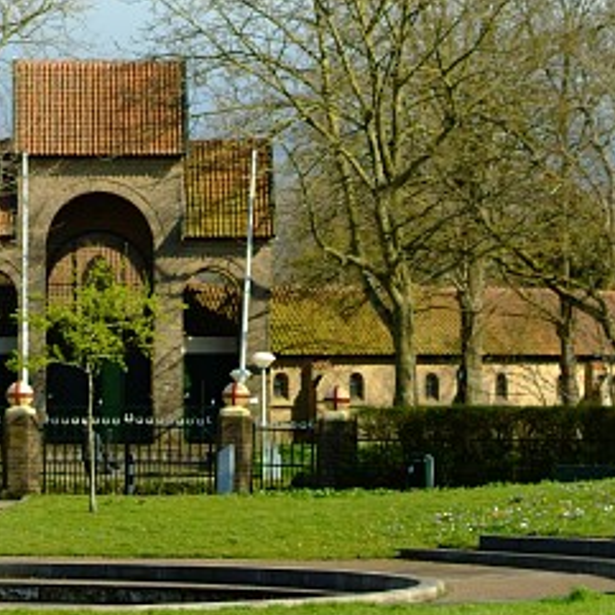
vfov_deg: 9.4
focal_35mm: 186
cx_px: 112
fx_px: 3739
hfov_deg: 9.4
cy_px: 314
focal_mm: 78
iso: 800
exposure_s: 1/2000
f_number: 6.7
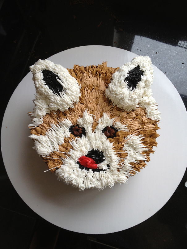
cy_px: 124
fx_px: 252
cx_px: 94
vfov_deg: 52.6
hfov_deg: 40.7
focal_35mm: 35
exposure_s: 1/60
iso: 64
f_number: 2.4
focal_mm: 4.28
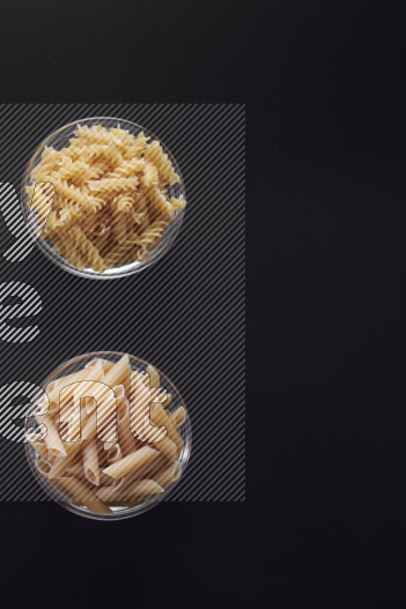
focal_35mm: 76
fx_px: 1286
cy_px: 303
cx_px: -44
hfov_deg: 17.3
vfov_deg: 26.7
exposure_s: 1/100
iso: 100
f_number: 8
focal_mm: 50
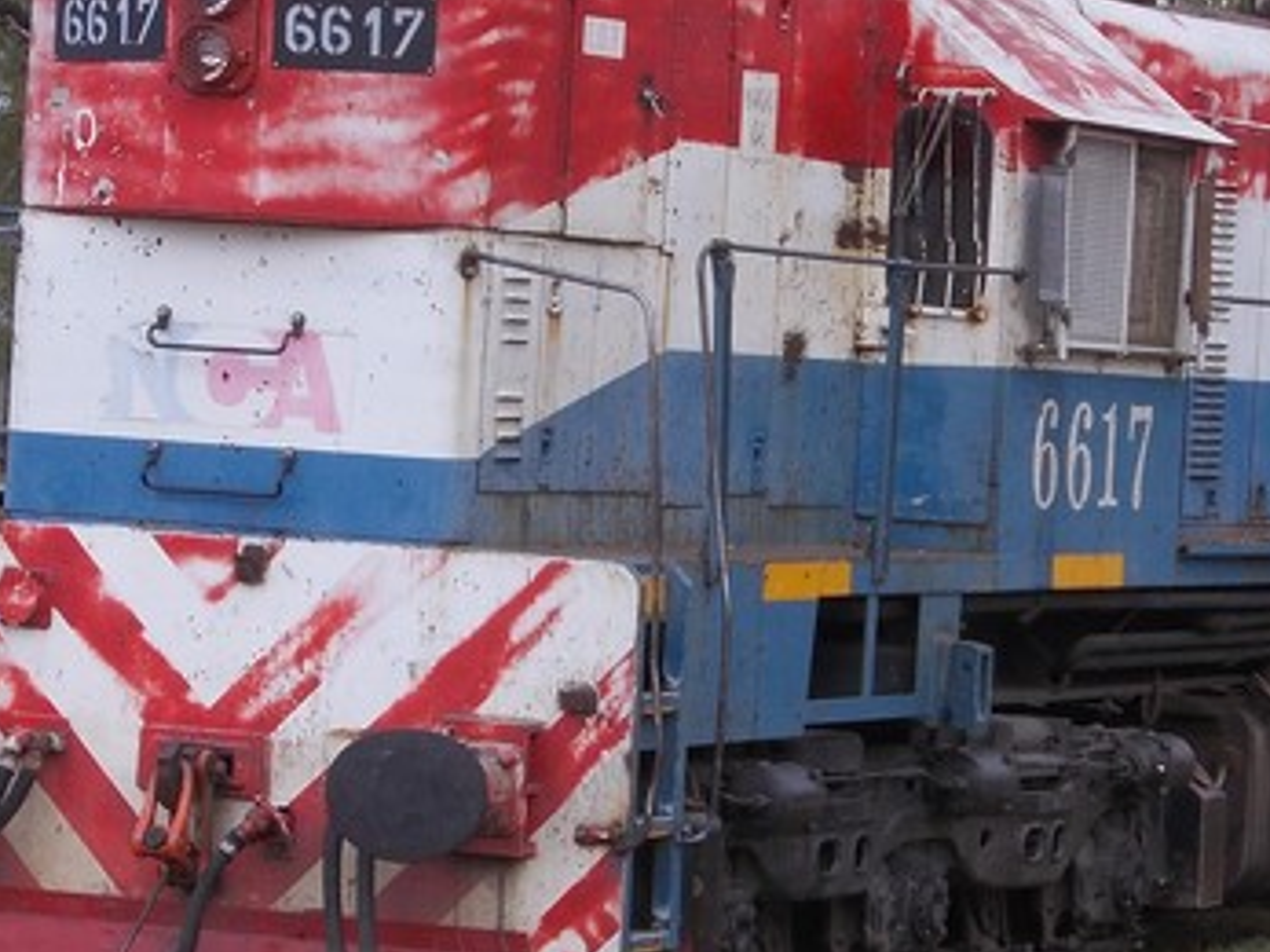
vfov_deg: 8.2
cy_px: 516
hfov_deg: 10.9
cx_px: 769
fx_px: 6638
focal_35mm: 181
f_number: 4.8
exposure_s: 1/125
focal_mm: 11.6
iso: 80
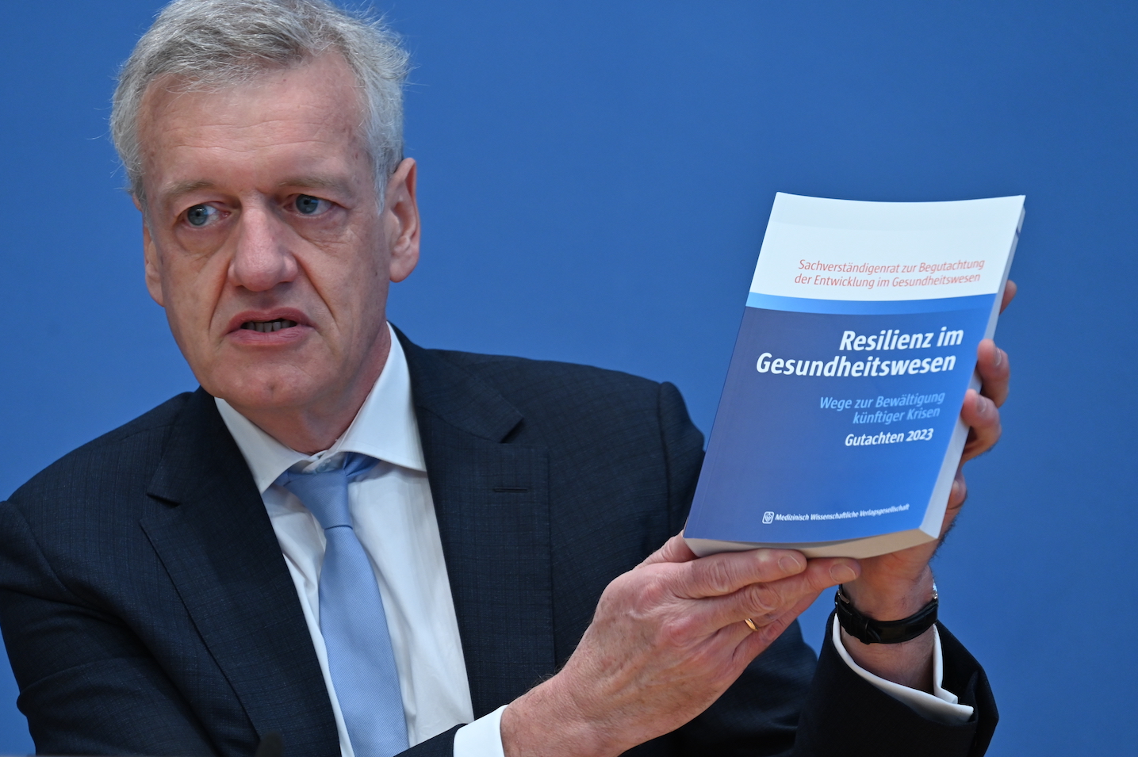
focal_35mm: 223
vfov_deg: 6.2
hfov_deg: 9.2
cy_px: 382
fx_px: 7045
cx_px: 542
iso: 1250
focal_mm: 200
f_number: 6.3
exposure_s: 1/200
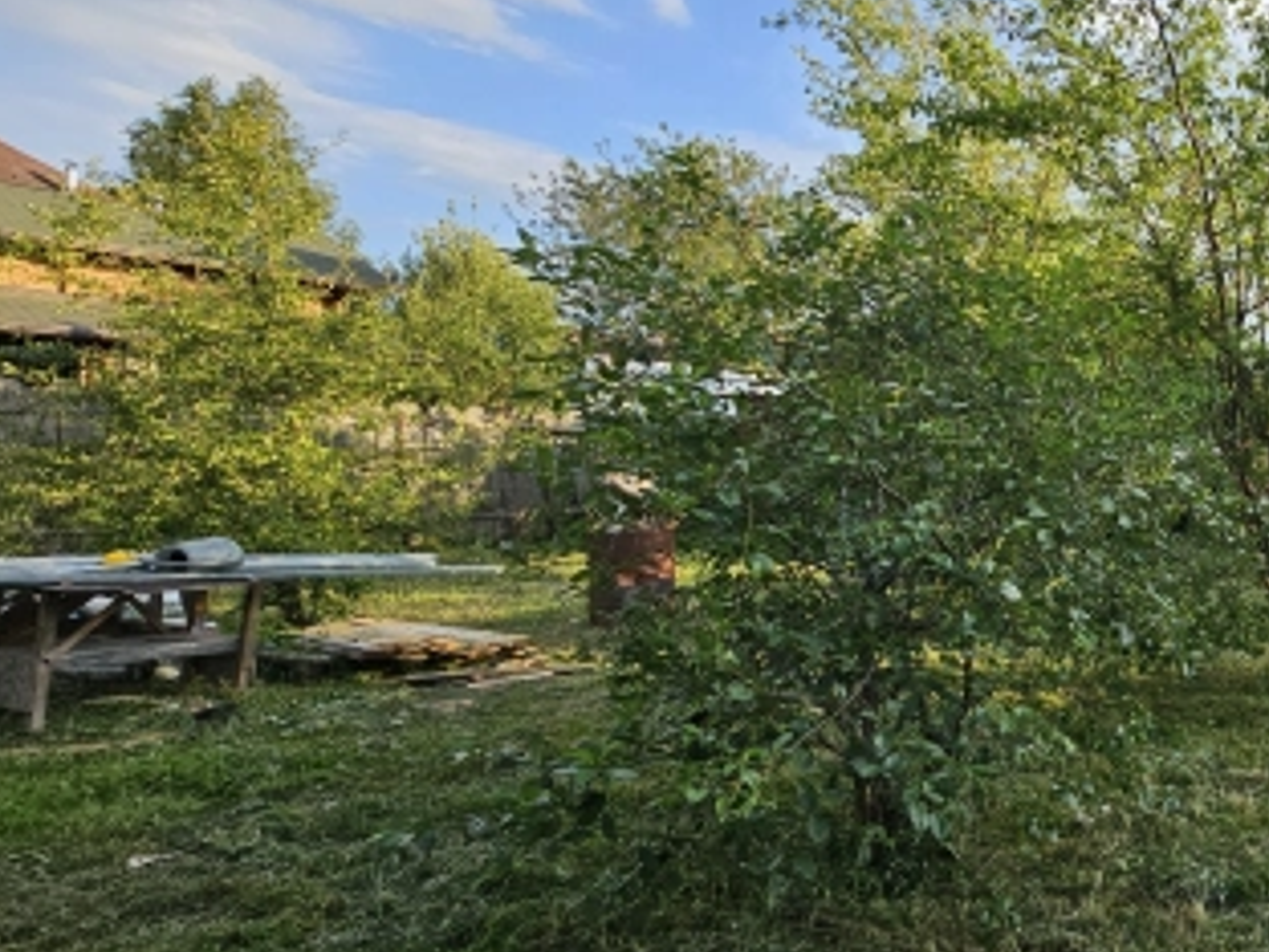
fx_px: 953
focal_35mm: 26
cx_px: 1212
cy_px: 480
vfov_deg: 53.1
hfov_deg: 55.2
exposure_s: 1/650
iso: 50
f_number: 2.2
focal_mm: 2.2
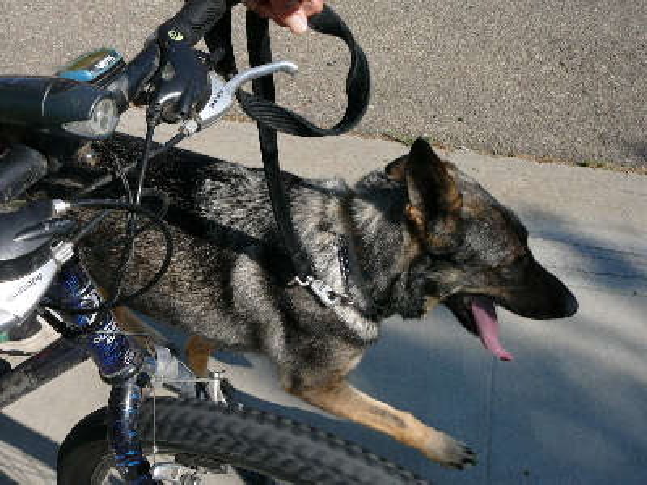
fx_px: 654
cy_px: 242
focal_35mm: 35
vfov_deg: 40.7
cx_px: 324
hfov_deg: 52.6
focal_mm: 5.2
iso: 80
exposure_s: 1/500
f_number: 5
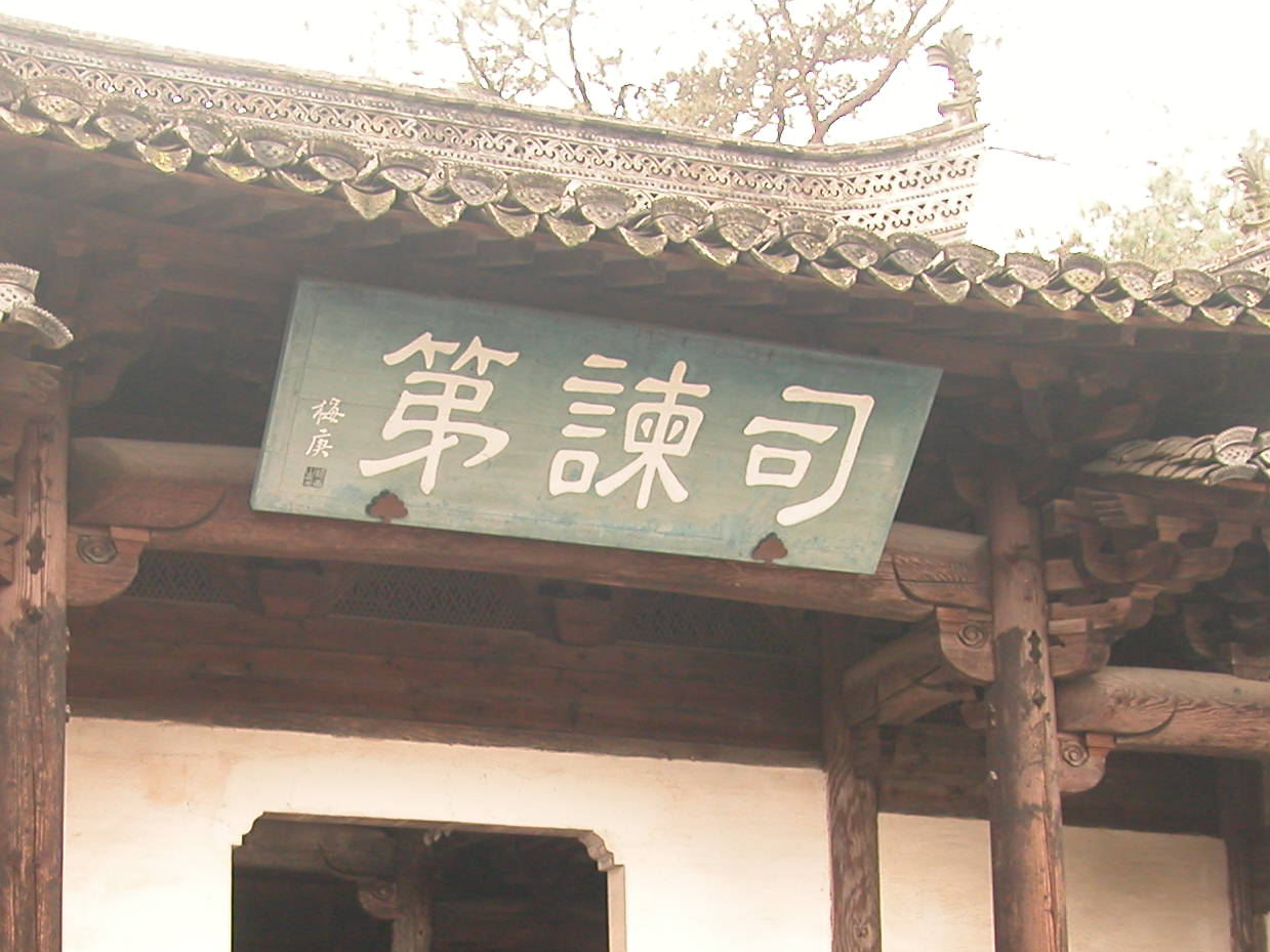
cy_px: 892
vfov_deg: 22.9
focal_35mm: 62
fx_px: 2274
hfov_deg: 30.8
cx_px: 377
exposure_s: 1/47.3
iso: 100
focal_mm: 7.7
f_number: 2.8
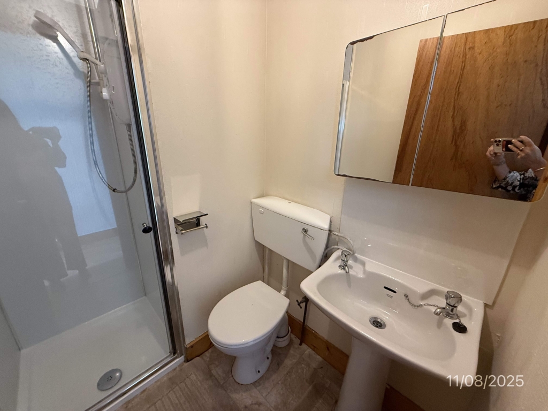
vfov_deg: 85.7
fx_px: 222
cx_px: 274
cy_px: 206
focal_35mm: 14
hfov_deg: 102.1
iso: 400
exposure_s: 1/60
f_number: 2.2
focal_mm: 2.22
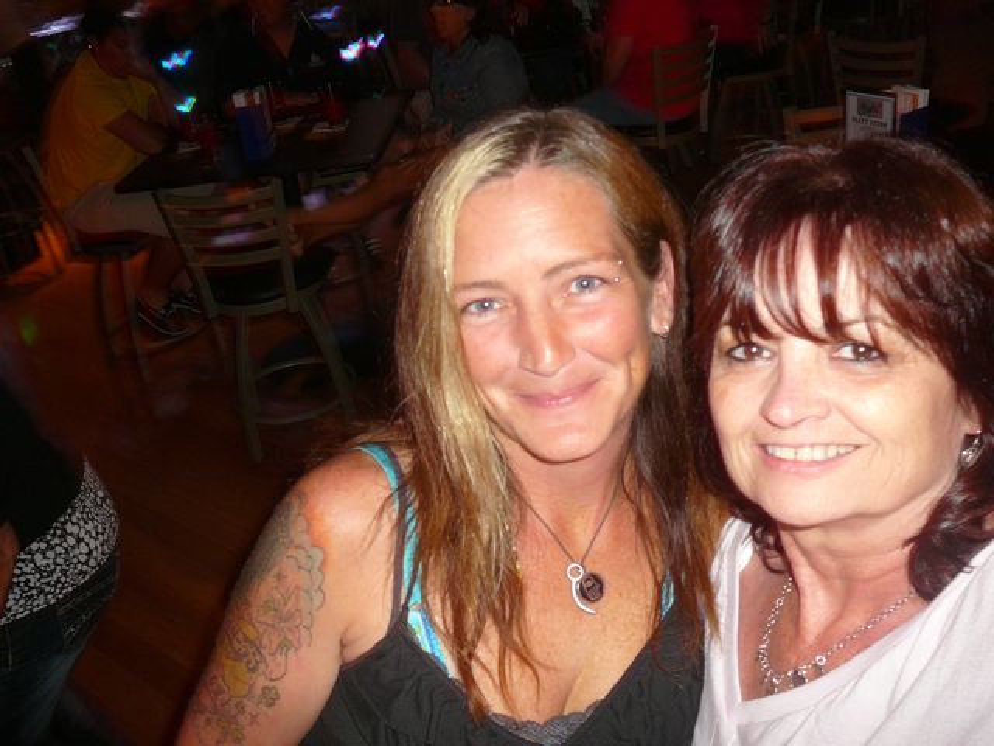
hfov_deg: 52.6
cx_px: 497
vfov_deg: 40.7
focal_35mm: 35
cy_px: 373
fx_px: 1005
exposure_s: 1/8
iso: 100
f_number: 2.8
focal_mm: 5.2
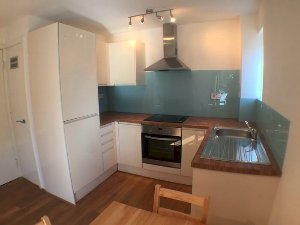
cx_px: 150
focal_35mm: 29
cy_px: 112
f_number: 2.2
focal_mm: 4.15
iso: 50
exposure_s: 1/100
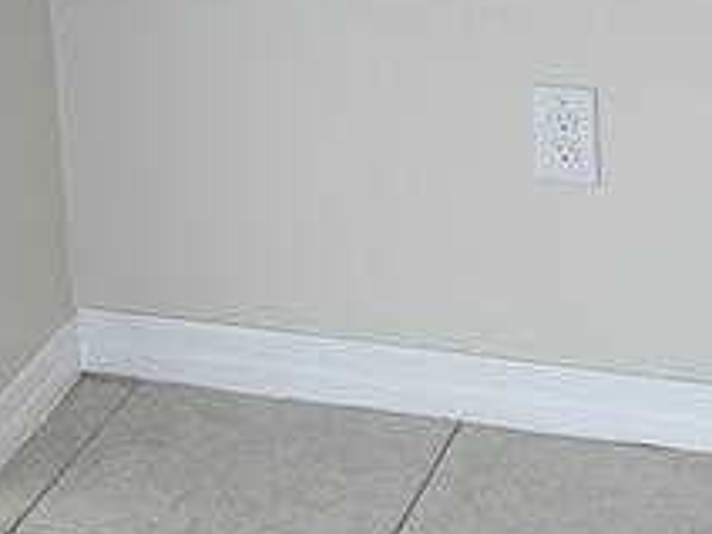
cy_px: -343
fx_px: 2386
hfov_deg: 17.0
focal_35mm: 116
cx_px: 292
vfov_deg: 12.0
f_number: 1.7
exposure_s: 1/120
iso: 124
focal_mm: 4.53
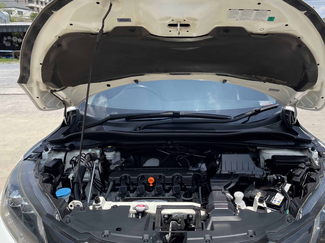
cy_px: 108
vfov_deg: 44.1
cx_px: 184
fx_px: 300
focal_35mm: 32
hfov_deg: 56.6
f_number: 1.6
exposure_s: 1/2433
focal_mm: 5.1
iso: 32
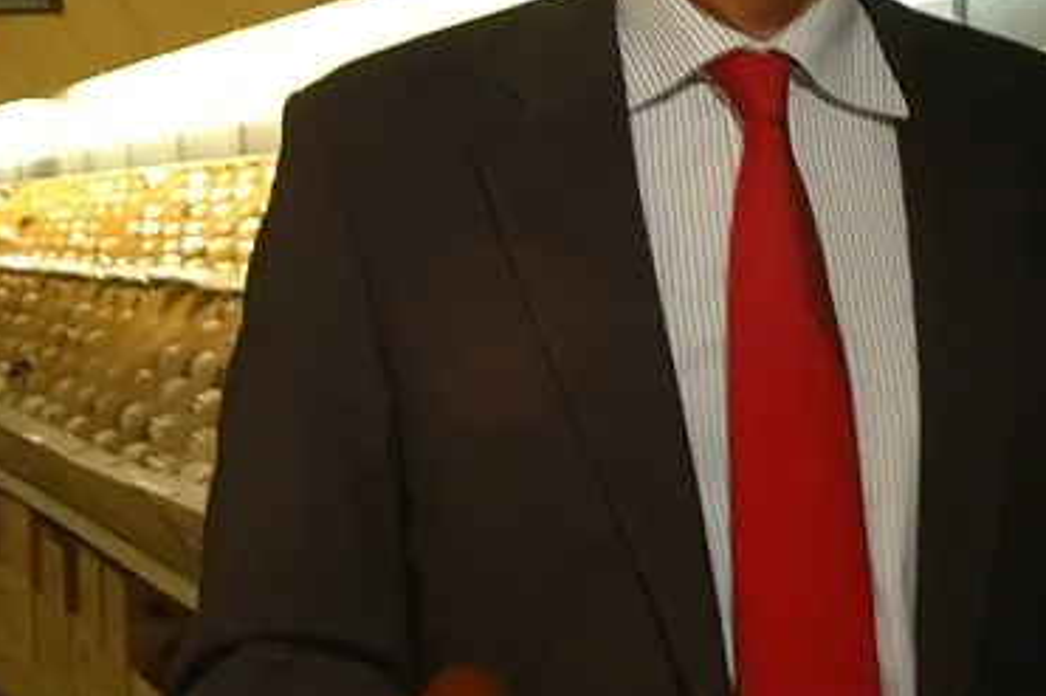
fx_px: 3284
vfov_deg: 12.1
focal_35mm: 113
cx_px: 519
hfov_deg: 18.1
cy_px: 172
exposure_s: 1/2.5
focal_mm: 35
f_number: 8
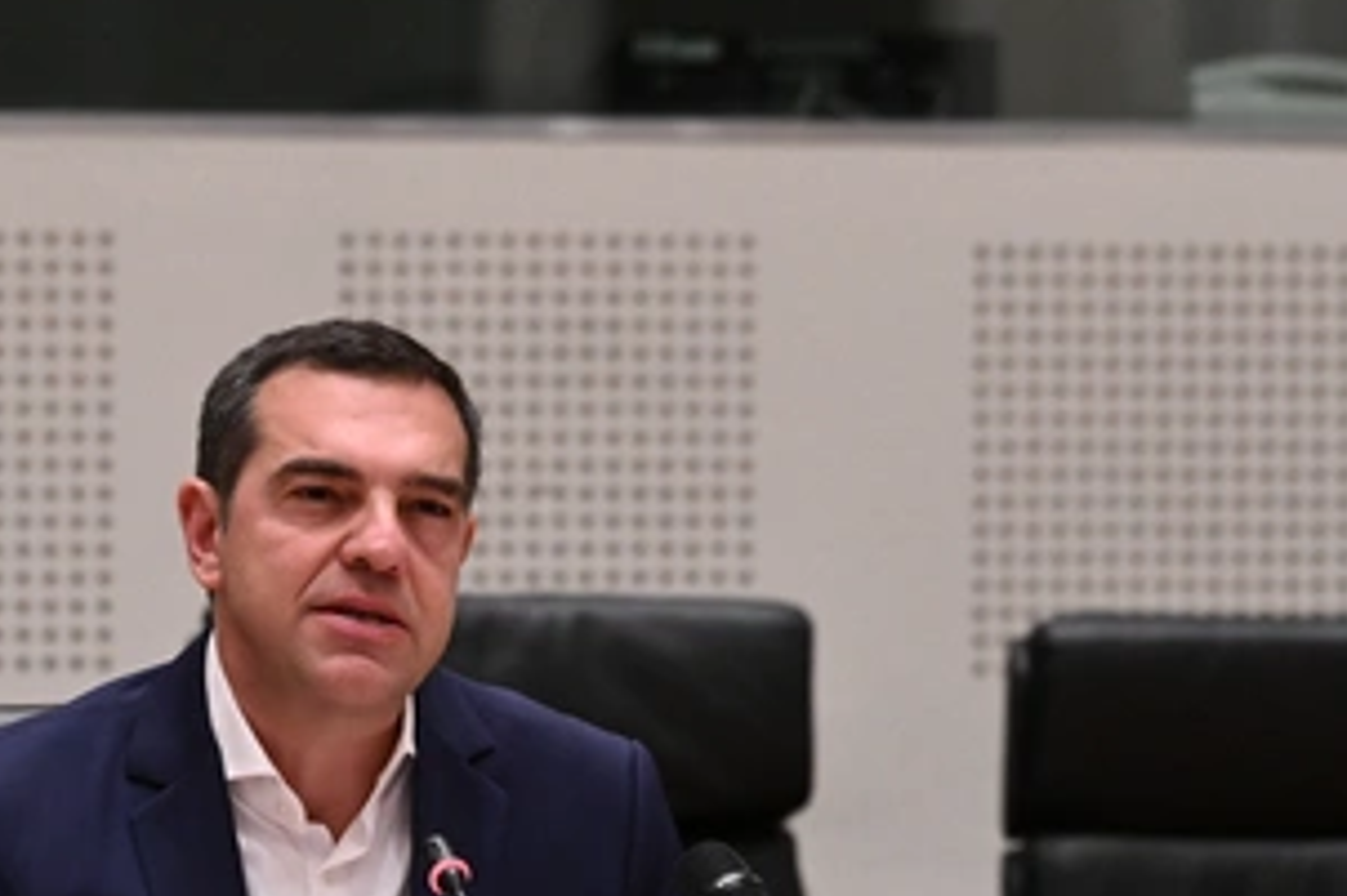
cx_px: 357
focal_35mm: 430
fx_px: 16080
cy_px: 613
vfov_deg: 3.2
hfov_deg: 4.8
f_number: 5
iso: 6400
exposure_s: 1/320
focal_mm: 200
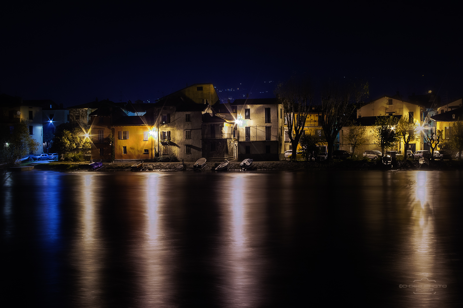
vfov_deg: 31.8
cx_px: 232
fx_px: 540
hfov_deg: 46.4
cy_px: 154
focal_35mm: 42
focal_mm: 28.13
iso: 100
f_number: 11
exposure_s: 20
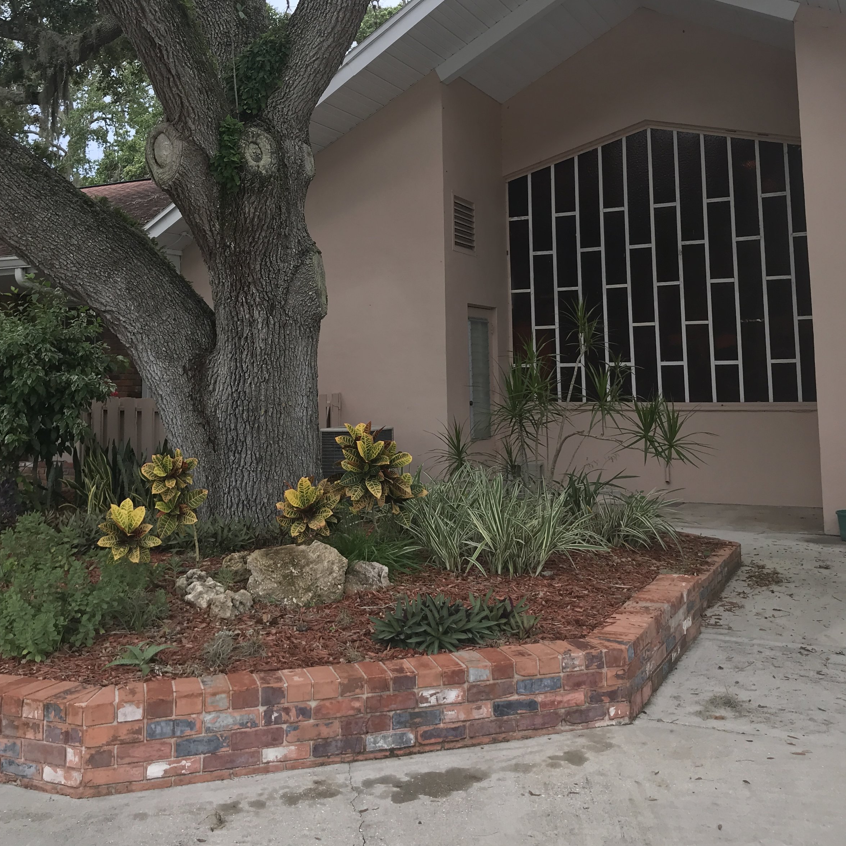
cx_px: 398
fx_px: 968
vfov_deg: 46.4
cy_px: 276
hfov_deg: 47.2
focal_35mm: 35
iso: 20
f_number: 1.8
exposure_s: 1/454
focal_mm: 3.99
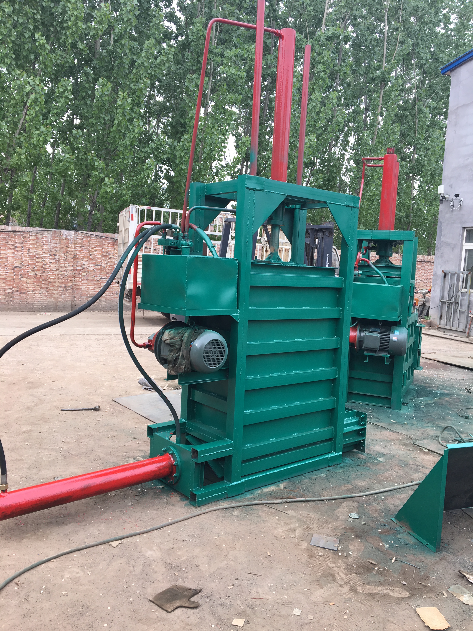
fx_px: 528
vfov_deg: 61.7
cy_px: 316
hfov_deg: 48.2
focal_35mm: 29
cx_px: 236
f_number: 2.2
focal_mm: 4.15
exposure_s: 1/279
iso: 25
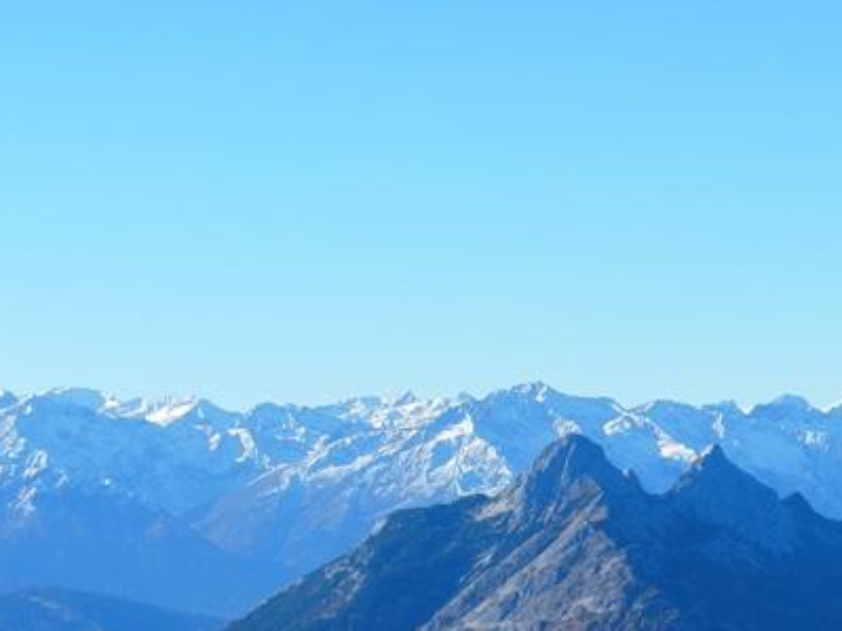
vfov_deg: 8.7
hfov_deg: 11.6
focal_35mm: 170
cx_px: 612
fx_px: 4134
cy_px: 336
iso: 160
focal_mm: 19.1
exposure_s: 1/800
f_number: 5
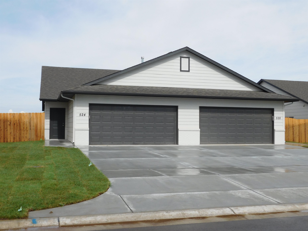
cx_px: 154
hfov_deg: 46.8
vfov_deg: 36.0
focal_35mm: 40
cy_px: 116
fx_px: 356
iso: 125
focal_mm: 7.1
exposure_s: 1/400
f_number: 7.2
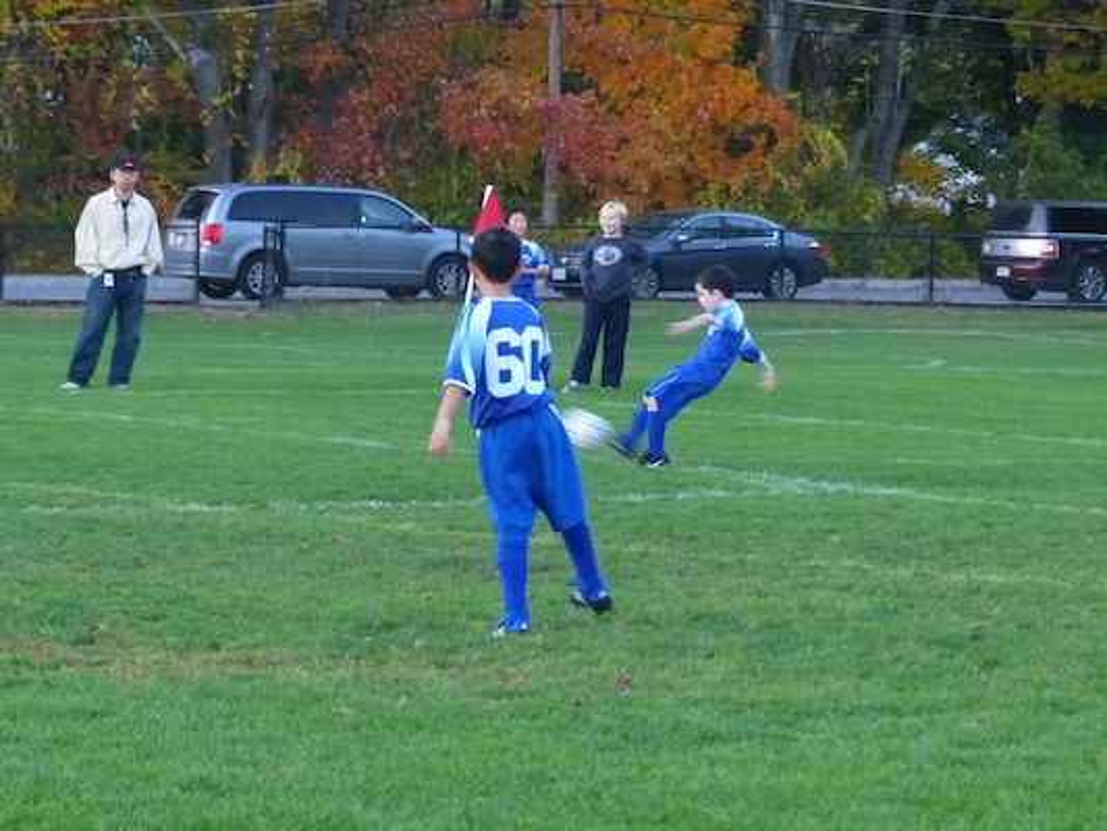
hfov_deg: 11.4
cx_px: 554
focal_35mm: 173
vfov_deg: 8.6
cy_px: 416
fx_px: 5534
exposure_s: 1/60
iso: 800
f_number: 2.8
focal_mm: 31.1
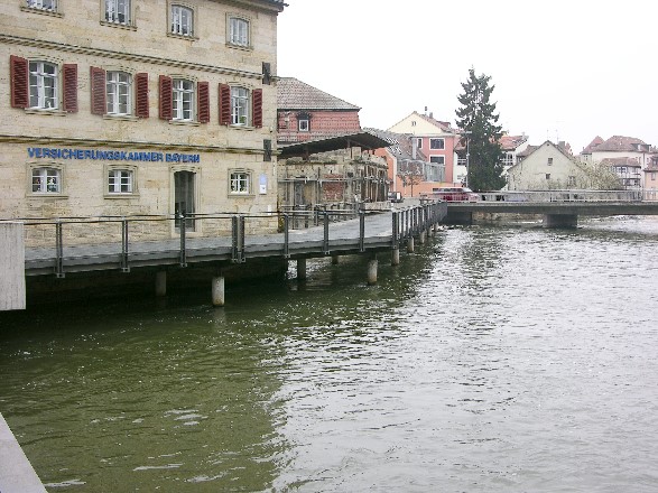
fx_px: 798
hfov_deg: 44.8
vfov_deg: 34.3
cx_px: 329
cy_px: 246
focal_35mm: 42
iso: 50
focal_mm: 10.7
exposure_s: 1/44.5
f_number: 4.6
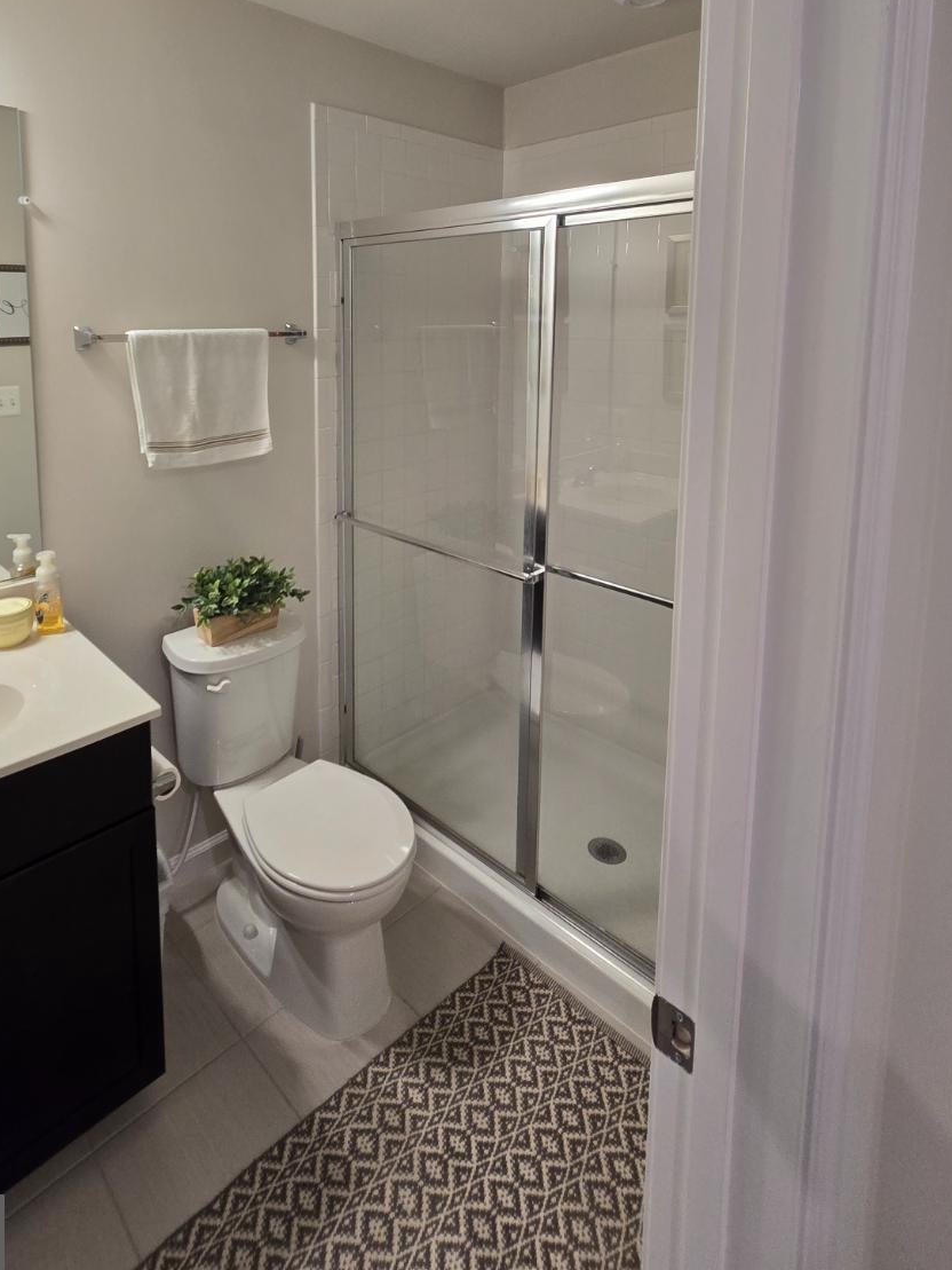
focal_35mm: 18
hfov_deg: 70.8
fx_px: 660
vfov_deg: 84.3
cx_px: 378
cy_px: 409
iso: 100
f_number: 2.2
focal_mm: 2.2
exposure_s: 1/60
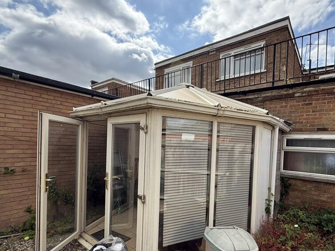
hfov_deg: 84.0
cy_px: 147
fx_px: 184
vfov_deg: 68.2
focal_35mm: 19
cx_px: 195
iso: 64
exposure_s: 1/1656
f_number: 2.2
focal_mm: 2.22
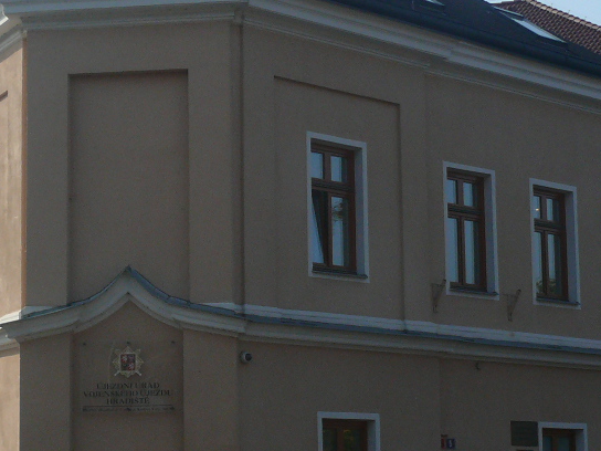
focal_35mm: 103
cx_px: 223
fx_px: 1788
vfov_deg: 14.3
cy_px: 292
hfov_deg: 19.0
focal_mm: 7.4
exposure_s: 1/200
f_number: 4.5
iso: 100
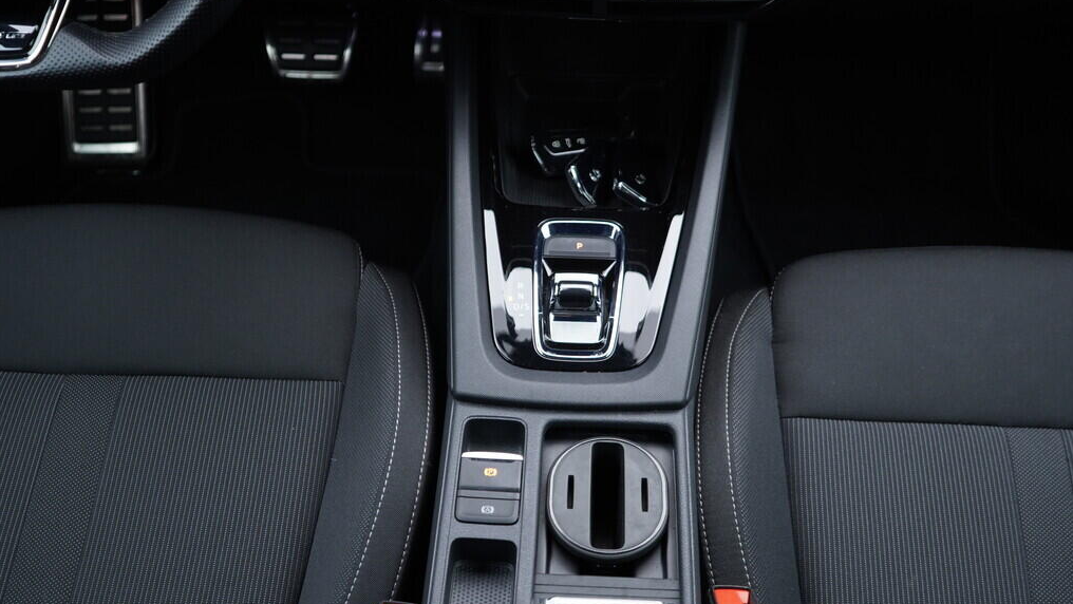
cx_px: 538
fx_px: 1081
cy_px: 304
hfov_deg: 52.8
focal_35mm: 38
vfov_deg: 31.2
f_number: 2.8
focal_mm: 24
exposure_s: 1/40
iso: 320
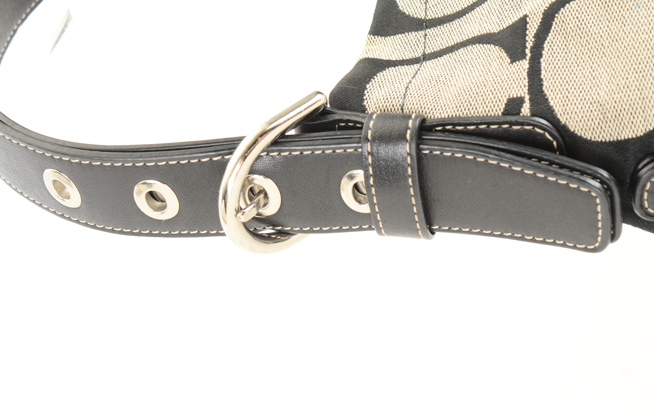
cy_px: 196
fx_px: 1390
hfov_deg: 26.5
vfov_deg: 16.7
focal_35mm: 78
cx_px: 325
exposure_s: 1/60
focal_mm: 50
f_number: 11
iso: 320
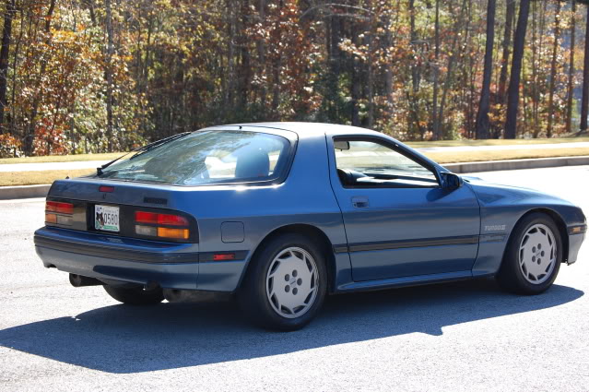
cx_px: 294
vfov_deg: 16.5
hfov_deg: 24.6
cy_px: 196
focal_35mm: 82
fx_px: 1349
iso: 200
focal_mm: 55
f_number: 8
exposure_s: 1/250
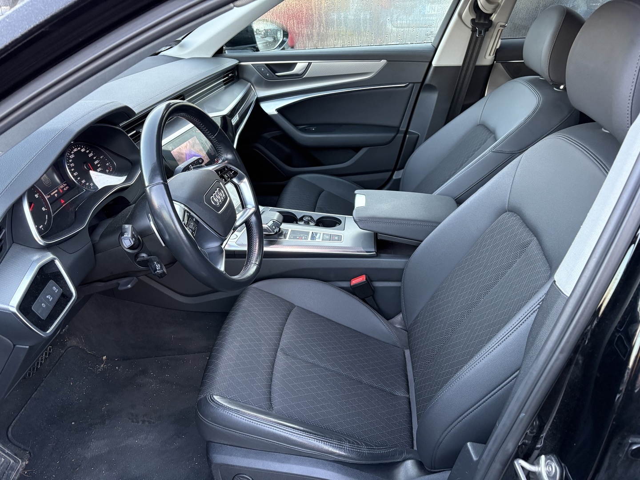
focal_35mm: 26
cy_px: 240
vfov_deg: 53.1
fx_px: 481
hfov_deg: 67.3
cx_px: 320
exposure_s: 1/60
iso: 160
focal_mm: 5.96
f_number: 1.6
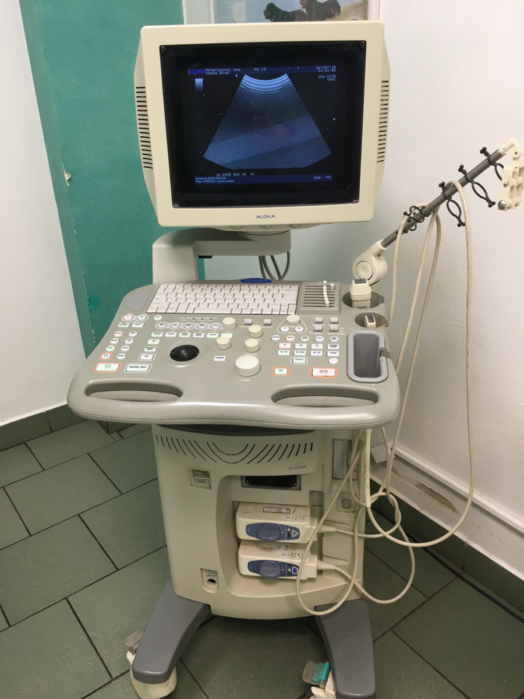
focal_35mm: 29
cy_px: 350
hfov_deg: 48.2
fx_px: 585
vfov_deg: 61.7
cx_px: 262
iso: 64
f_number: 2.2
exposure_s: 1/33
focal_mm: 4.15
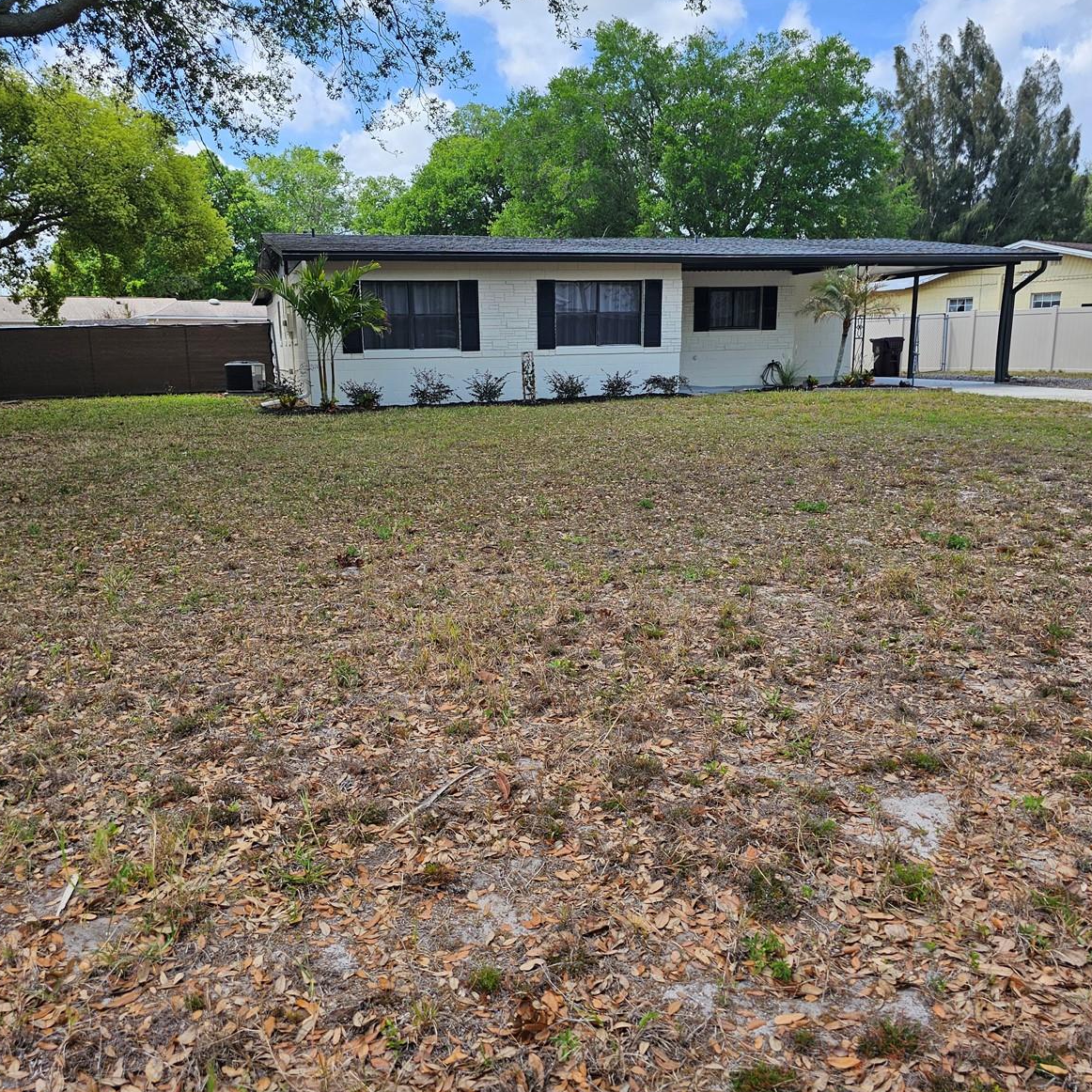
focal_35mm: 28
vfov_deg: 57.3
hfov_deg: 57.2
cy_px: 552
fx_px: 999
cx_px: 499
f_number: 1.7
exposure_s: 1/384
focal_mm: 6.3
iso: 10
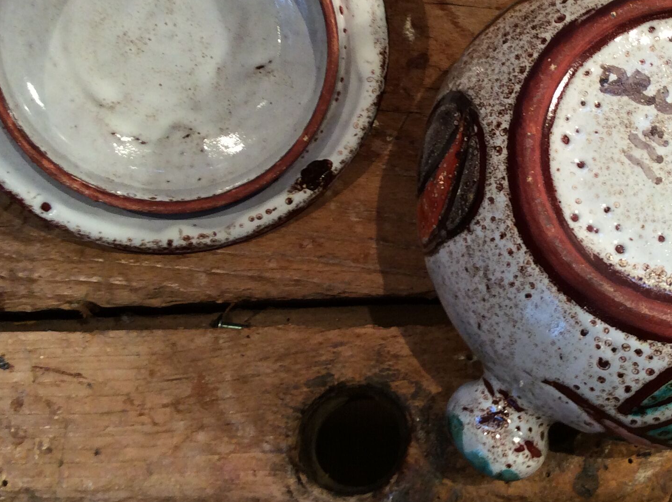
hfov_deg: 32.9
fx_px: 1124
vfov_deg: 24.9
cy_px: 136
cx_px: 472
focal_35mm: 58
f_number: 2.4
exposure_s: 1/25
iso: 50
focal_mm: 3.3
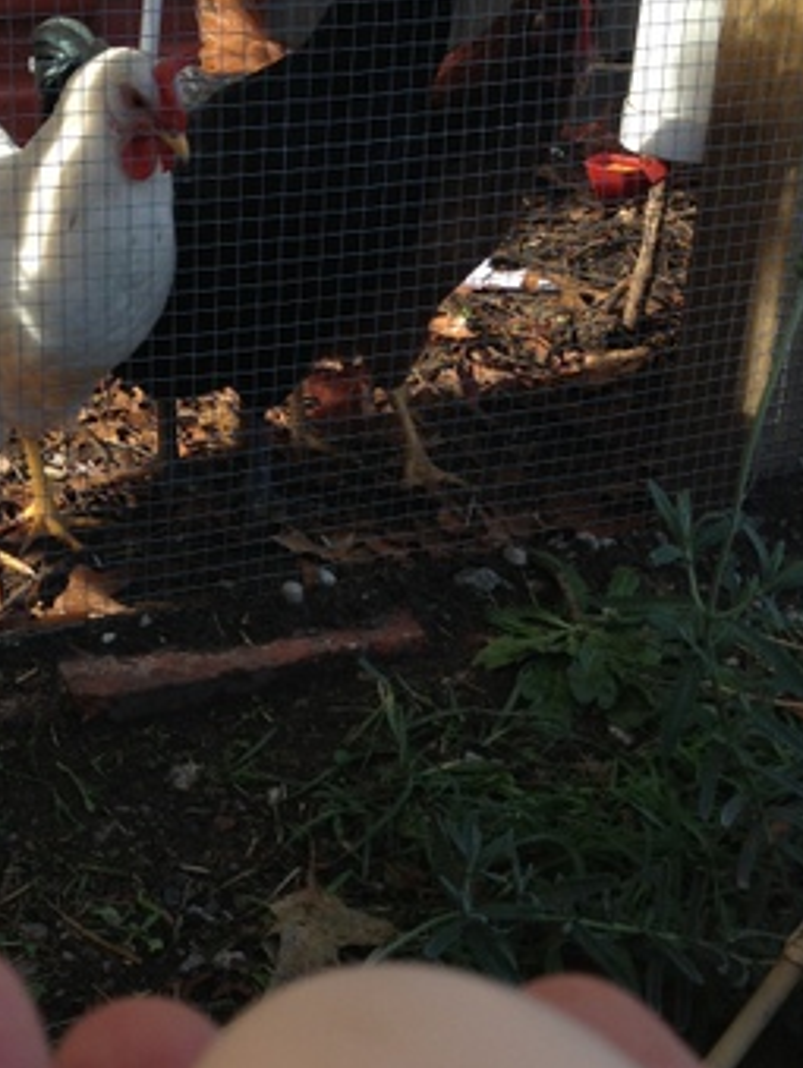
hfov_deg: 21.9
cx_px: 135
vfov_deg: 29.3
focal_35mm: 66
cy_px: 621
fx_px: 2038
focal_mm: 4.28
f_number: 2.4
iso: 50
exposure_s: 1/321
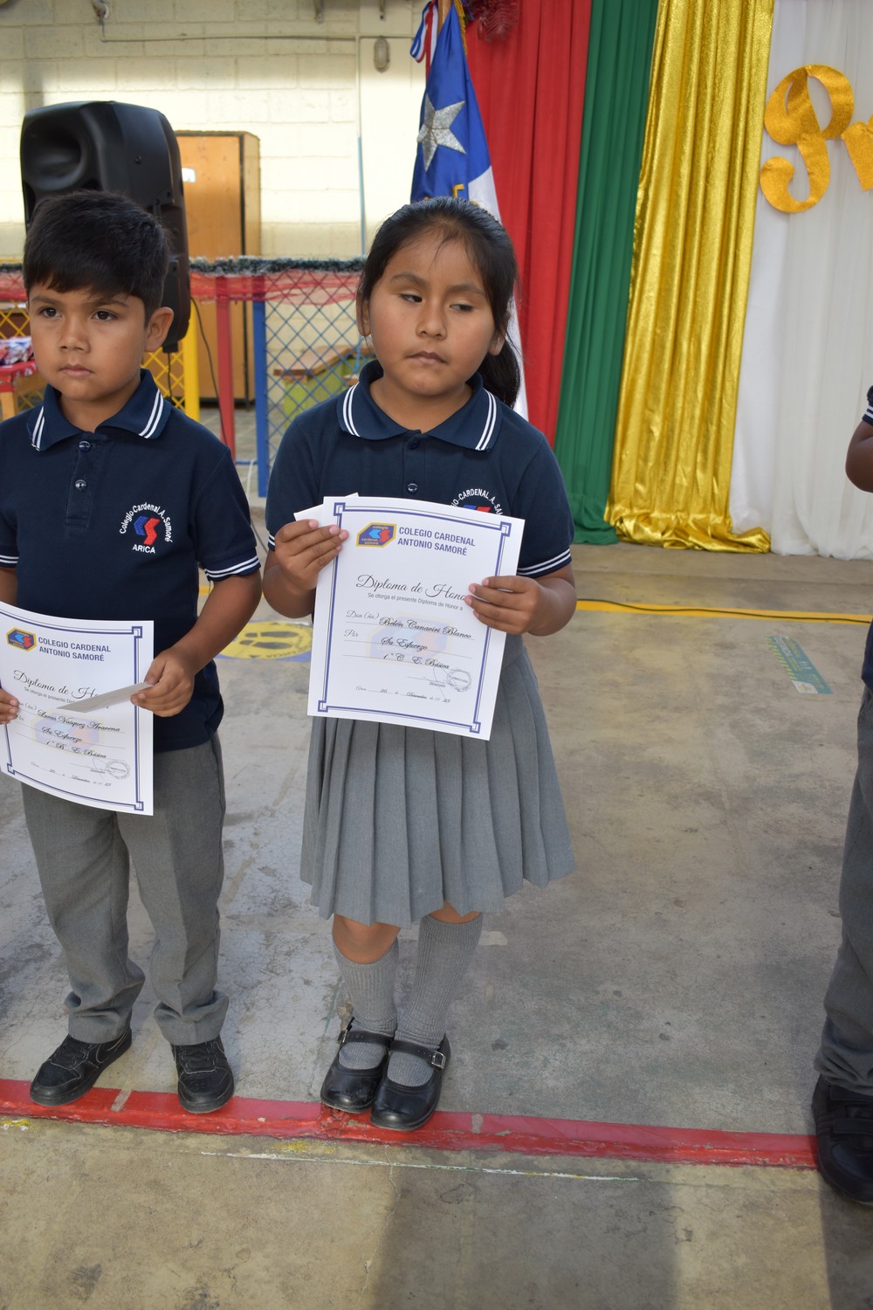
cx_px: 436
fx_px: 1146
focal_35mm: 32
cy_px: 655
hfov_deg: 41.7
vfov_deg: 59.5
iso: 200
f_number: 3.8
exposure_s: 1/250
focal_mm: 21
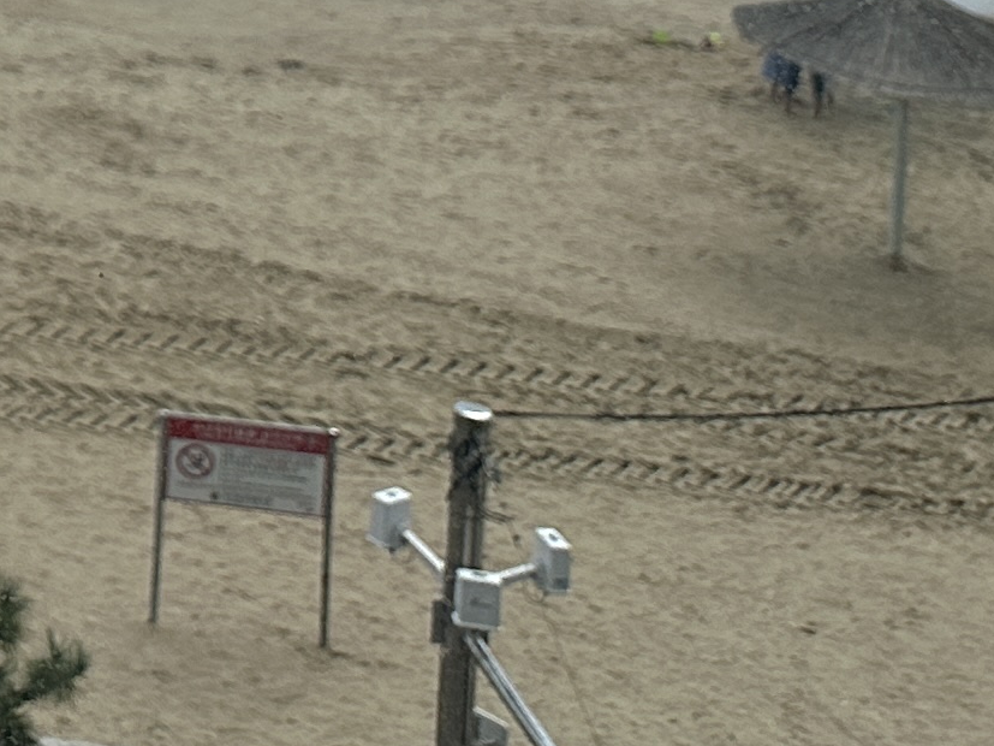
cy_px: -1064
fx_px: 3359
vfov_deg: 10.7
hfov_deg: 13.2
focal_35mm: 117
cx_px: -1290
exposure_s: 1/8929
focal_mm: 6.86
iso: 80
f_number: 1.78
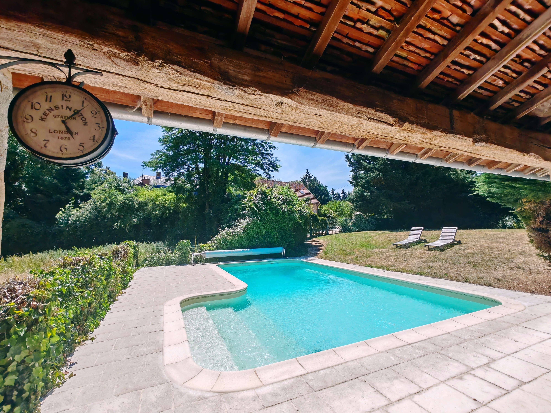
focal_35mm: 16
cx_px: 276
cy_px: 206
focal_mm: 1.96
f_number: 2.2
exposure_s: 1/1500
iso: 50
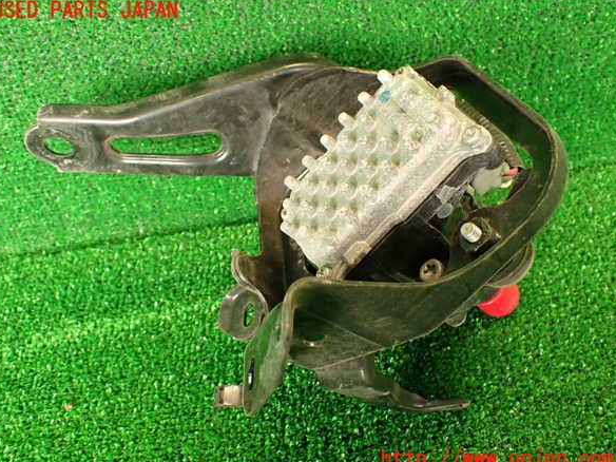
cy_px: 235
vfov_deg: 38.7
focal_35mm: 37
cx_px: 303
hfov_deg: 50.1
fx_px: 658
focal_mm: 6.37
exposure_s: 1/40
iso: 400
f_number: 2.5
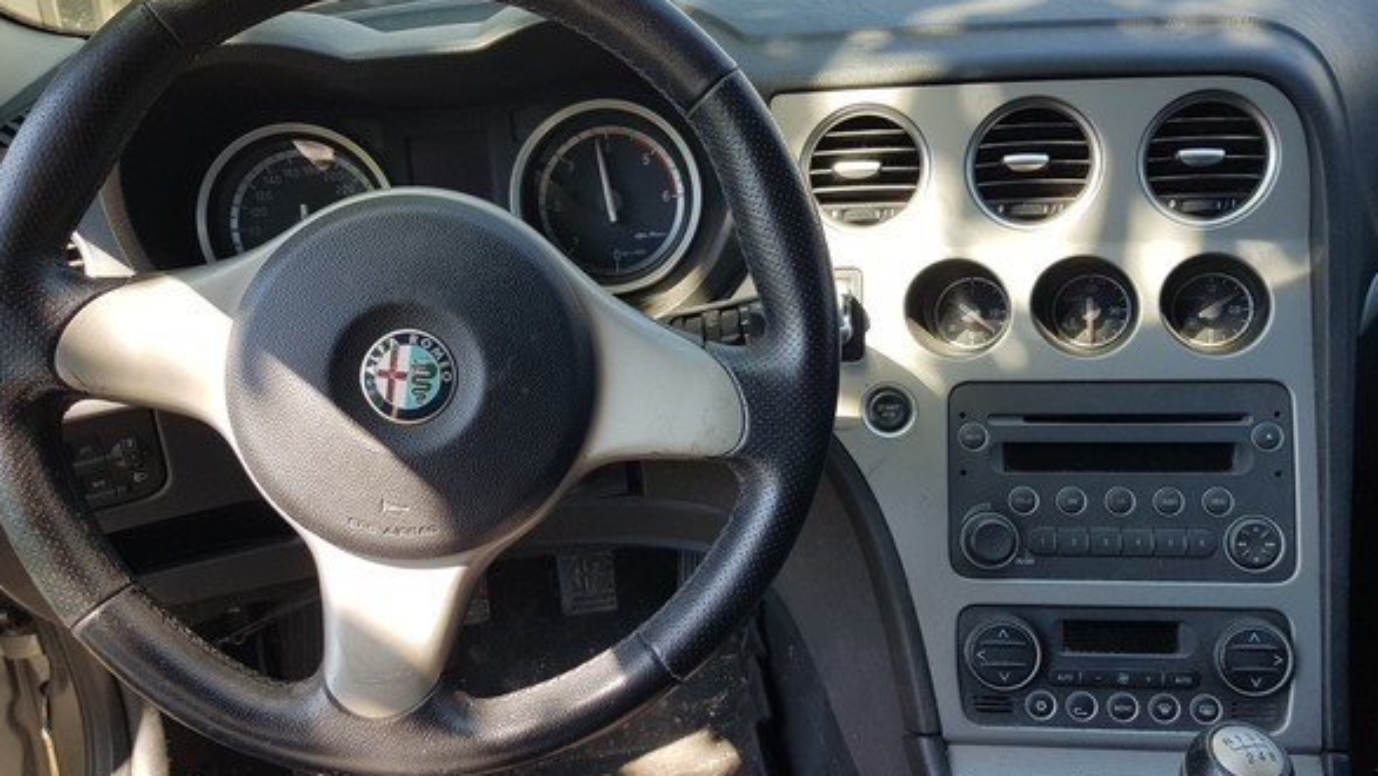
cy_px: 412
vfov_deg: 40.2
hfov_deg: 66.1
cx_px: 684
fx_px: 1060
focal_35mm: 29
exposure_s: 1/210
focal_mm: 4.2
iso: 40
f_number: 1.7
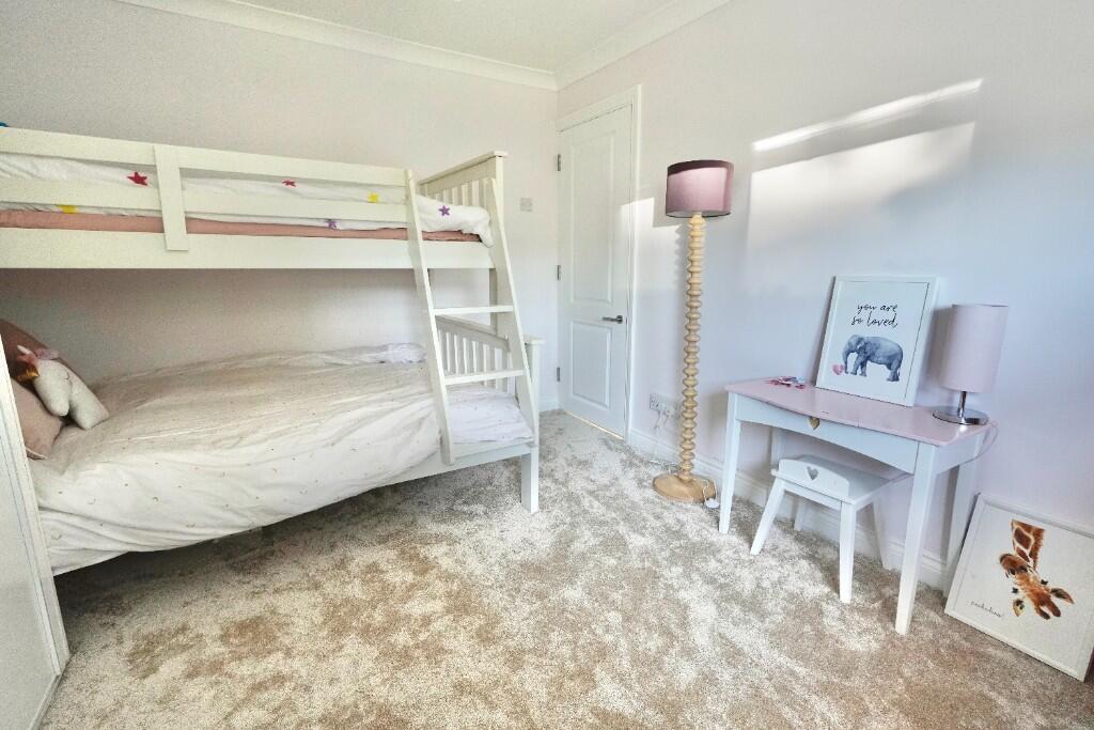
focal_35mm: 16
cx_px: 547
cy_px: 365
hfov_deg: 95.0
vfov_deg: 72.1
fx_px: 501
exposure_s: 1/160
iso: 1000
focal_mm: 11
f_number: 4
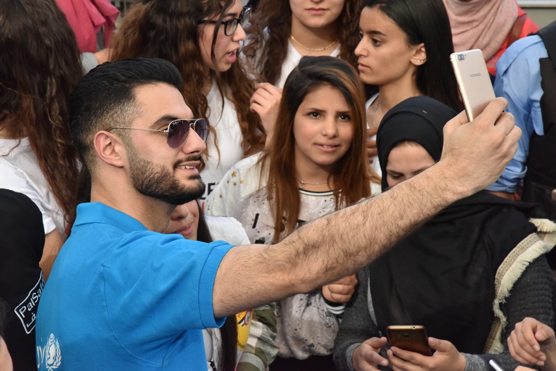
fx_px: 1853
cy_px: 186
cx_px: 278
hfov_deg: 17.1
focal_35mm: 120
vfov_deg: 11.4
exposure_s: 1/800
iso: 2500
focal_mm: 120
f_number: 14
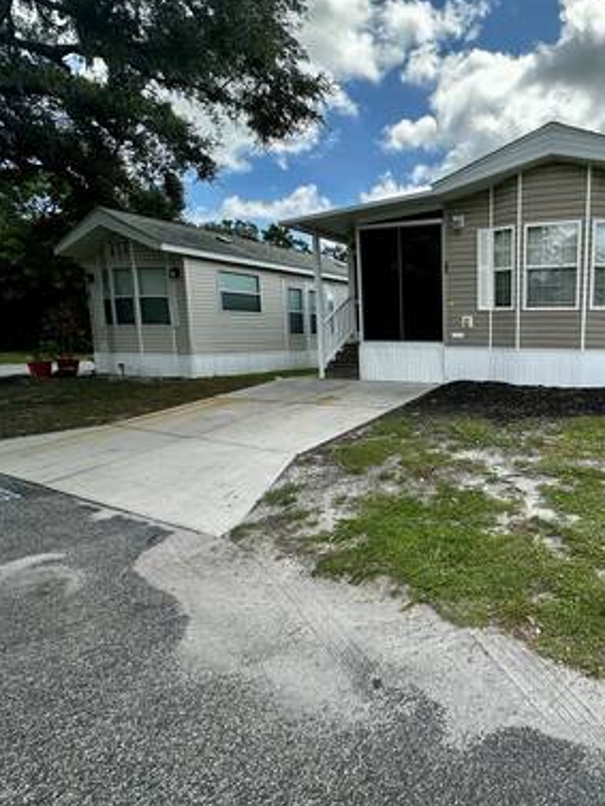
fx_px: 443
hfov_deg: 61.5
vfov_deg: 84.6
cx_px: 505
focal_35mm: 19
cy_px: 398
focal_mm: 2.22
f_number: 2.2
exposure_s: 1/729
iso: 40
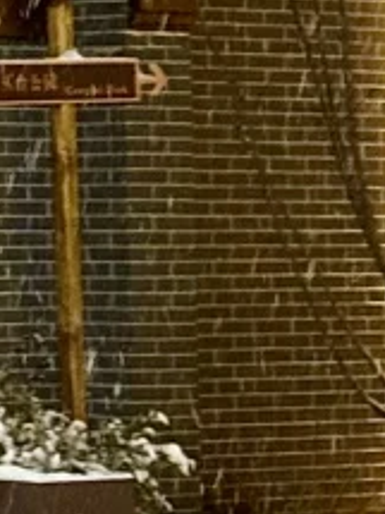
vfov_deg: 6.1
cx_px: -586
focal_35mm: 321
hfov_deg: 4.5
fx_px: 4765
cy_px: -318
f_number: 1.78
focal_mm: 6.76
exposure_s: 1/50
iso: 160
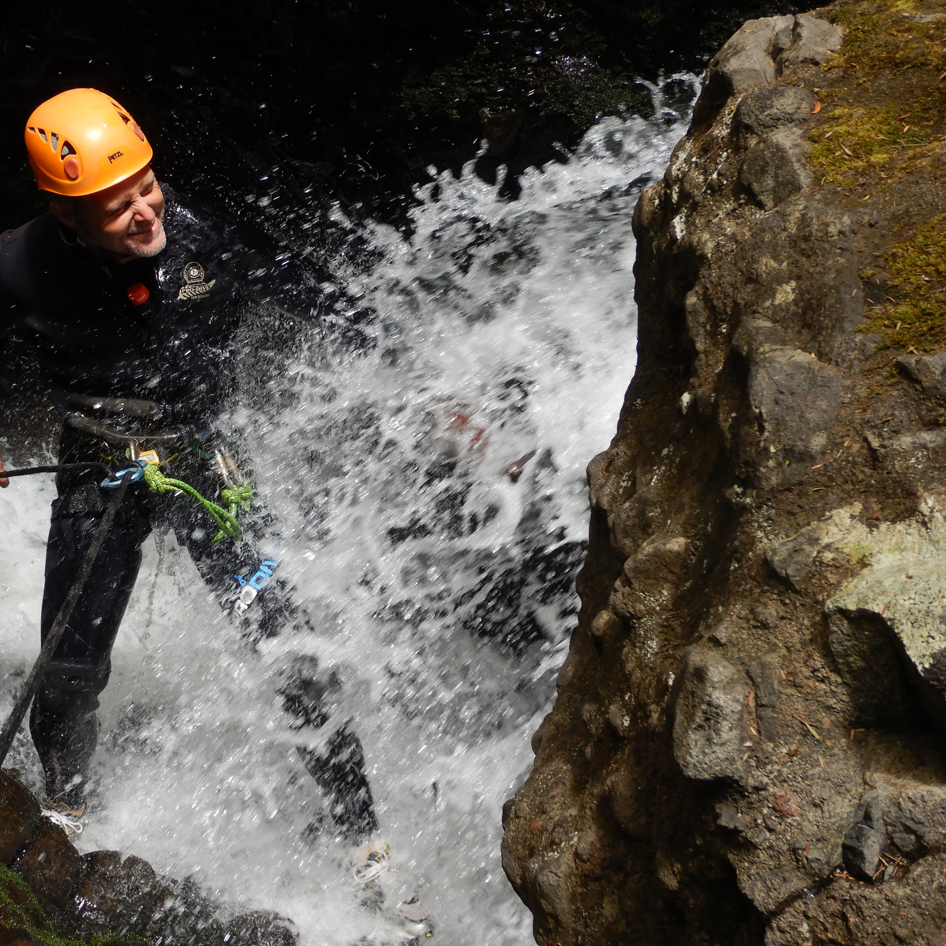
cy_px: 516
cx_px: 279
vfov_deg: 30.0
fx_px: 1762
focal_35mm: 57
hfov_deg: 29.7
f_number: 4.3
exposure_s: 1/200
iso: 125
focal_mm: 7.8
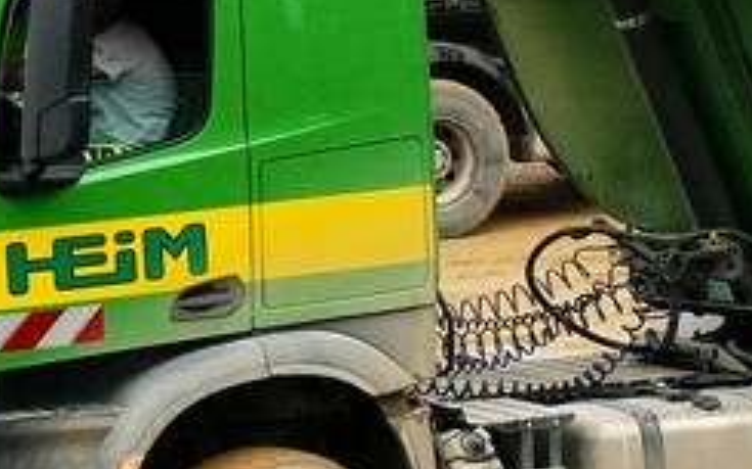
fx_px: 2759
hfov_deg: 15.2
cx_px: 792
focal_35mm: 135
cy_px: 20
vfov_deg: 9.7
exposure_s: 1/3200
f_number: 4.5
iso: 2000
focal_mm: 27
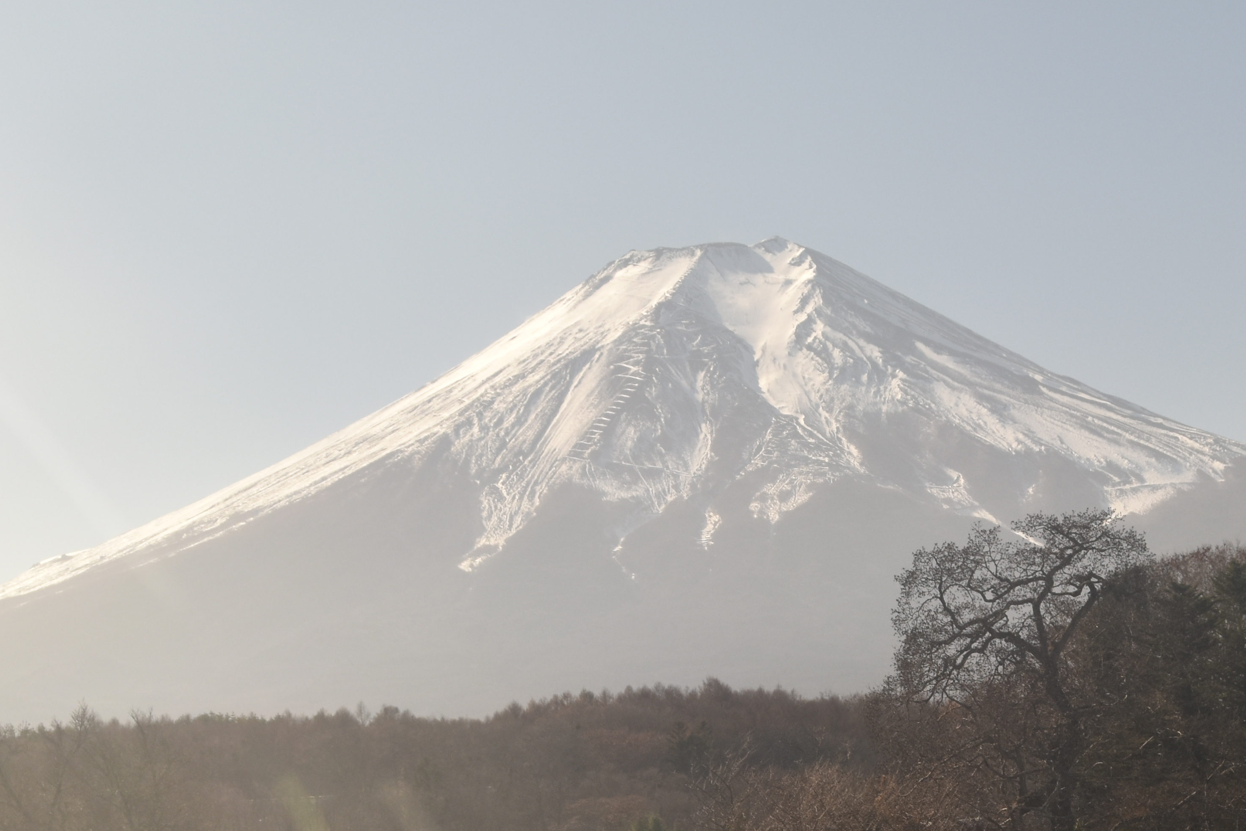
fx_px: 3288
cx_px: 929
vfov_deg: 14.2
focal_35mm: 95
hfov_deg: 21.3
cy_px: 816
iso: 200
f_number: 7.1
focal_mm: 31
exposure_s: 1/200
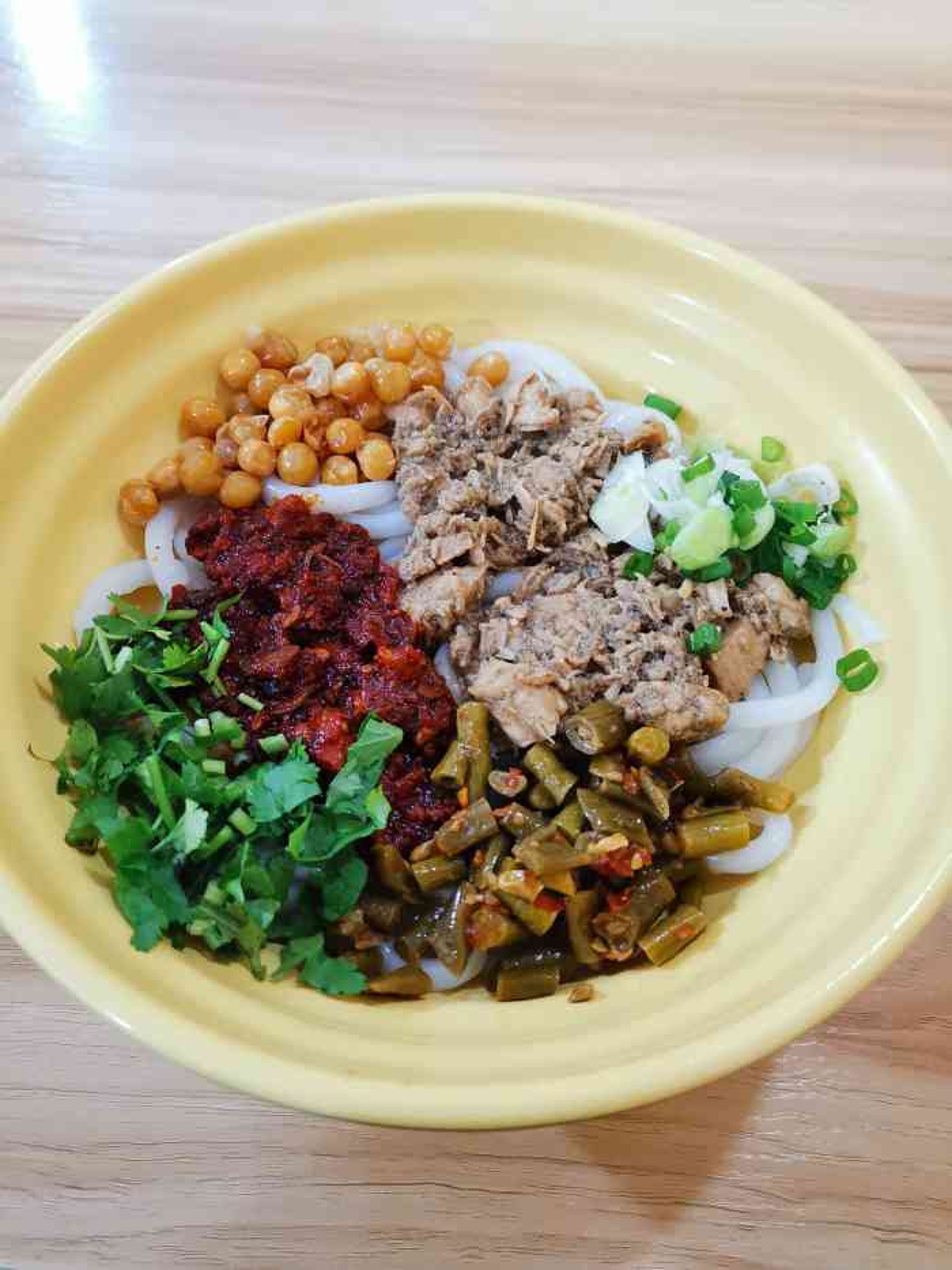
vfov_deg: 65.3
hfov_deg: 51.4
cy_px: 635
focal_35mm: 27
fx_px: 990
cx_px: 476
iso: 500
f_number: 1.8
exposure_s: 1/50
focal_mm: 4.75
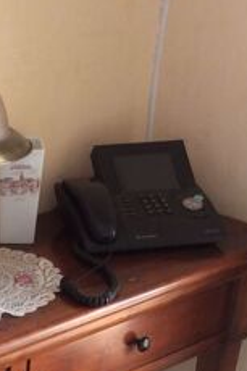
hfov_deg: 14.2
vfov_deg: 20.5
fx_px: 958
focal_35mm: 93
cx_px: -65
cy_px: 449
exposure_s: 1/25
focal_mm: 3.3
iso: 32
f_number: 2.4
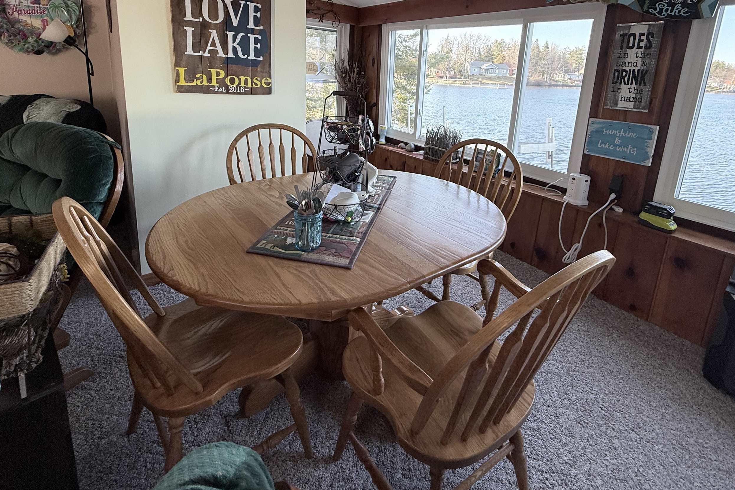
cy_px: 152
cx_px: 378
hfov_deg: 90.0
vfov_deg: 65.1
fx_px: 367
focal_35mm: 18
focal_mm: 2.22
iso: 100
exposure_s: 1/120
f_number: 2.2
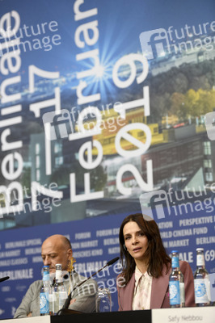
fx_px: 942
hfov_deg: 13.0
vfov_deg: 19.5
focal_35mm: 105
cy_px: 162
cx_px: 108
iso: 1250
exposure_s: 1/320
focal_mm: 105
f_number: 3.5
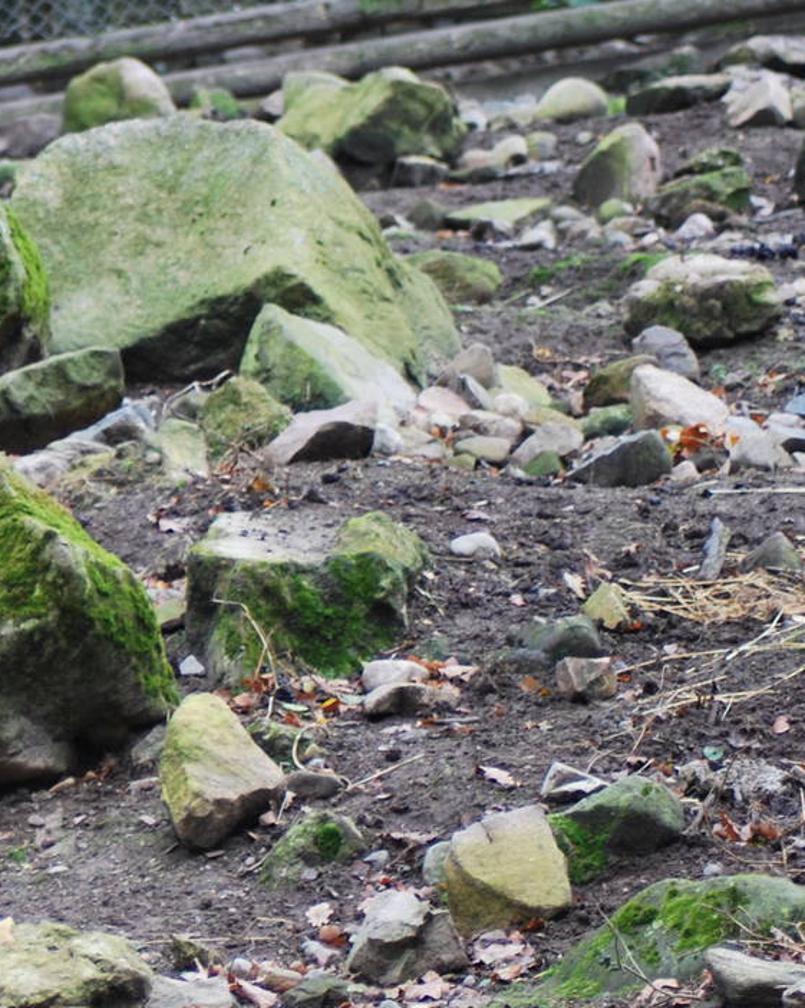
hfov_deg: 6.8
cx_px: -286
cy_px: 490
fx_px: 6705
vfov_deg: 8.6
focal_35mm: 225
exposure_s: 1/125
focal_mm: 70
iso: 250
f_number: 4
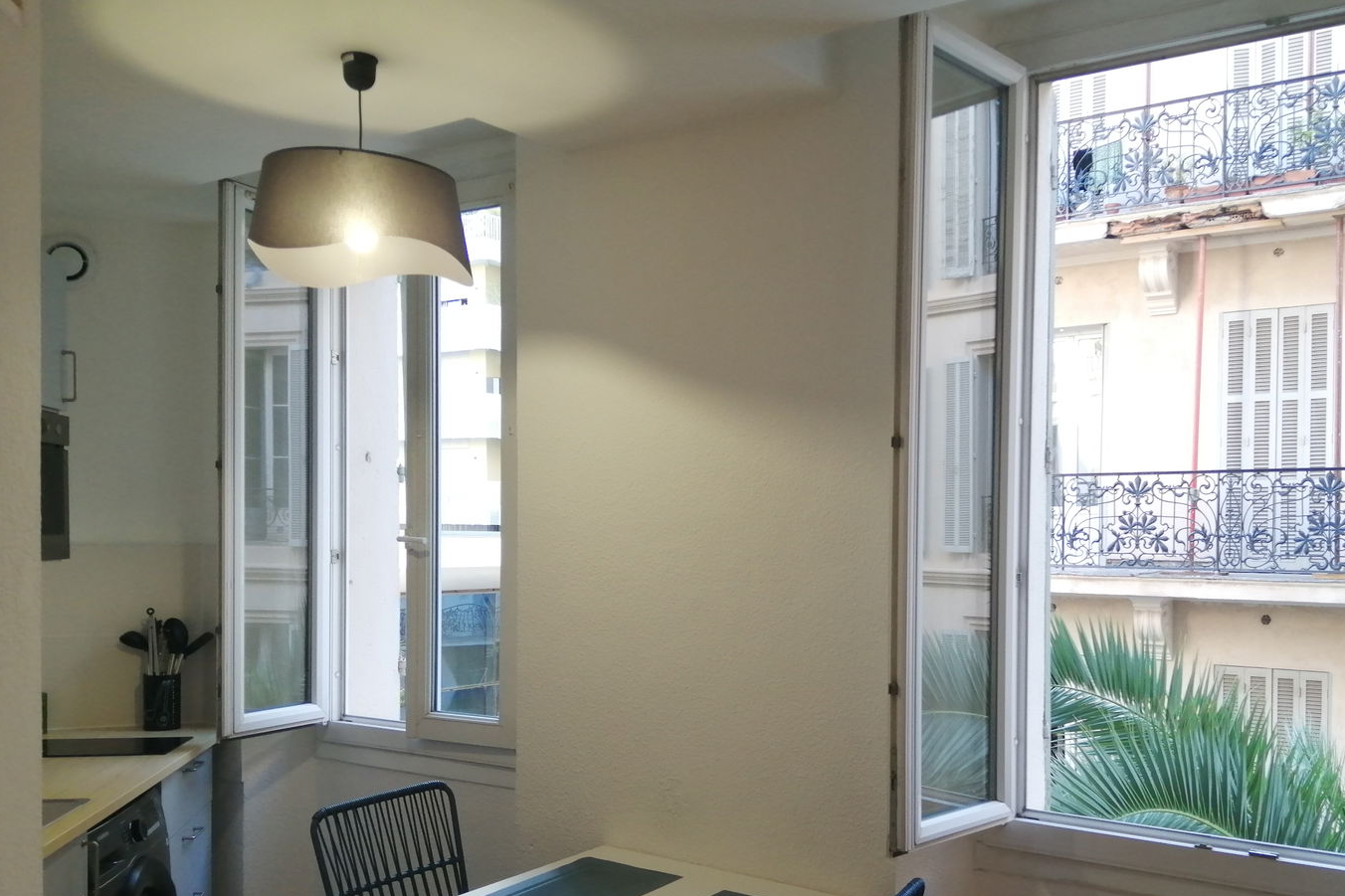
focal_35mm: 32
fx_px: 1195
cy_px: 557
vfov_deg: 40.8
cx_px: 786
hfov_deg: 58.4
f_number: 1.8
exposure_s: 1/50
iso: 80
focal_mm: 3.6
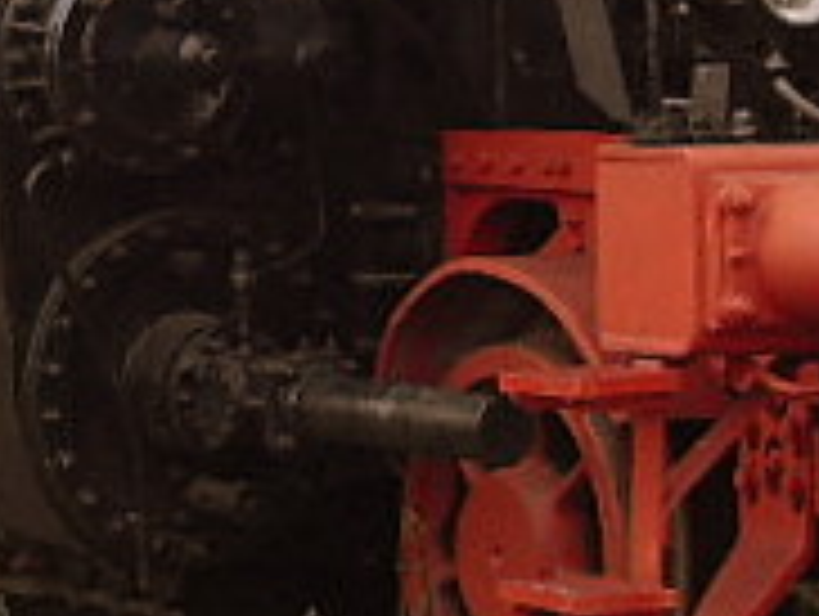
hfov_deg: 10.2
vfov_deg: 7.6
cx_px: -104
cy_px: -391
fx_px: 4525
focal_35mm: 191
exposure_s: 1/60
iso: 80
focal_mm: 6.3
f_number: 7
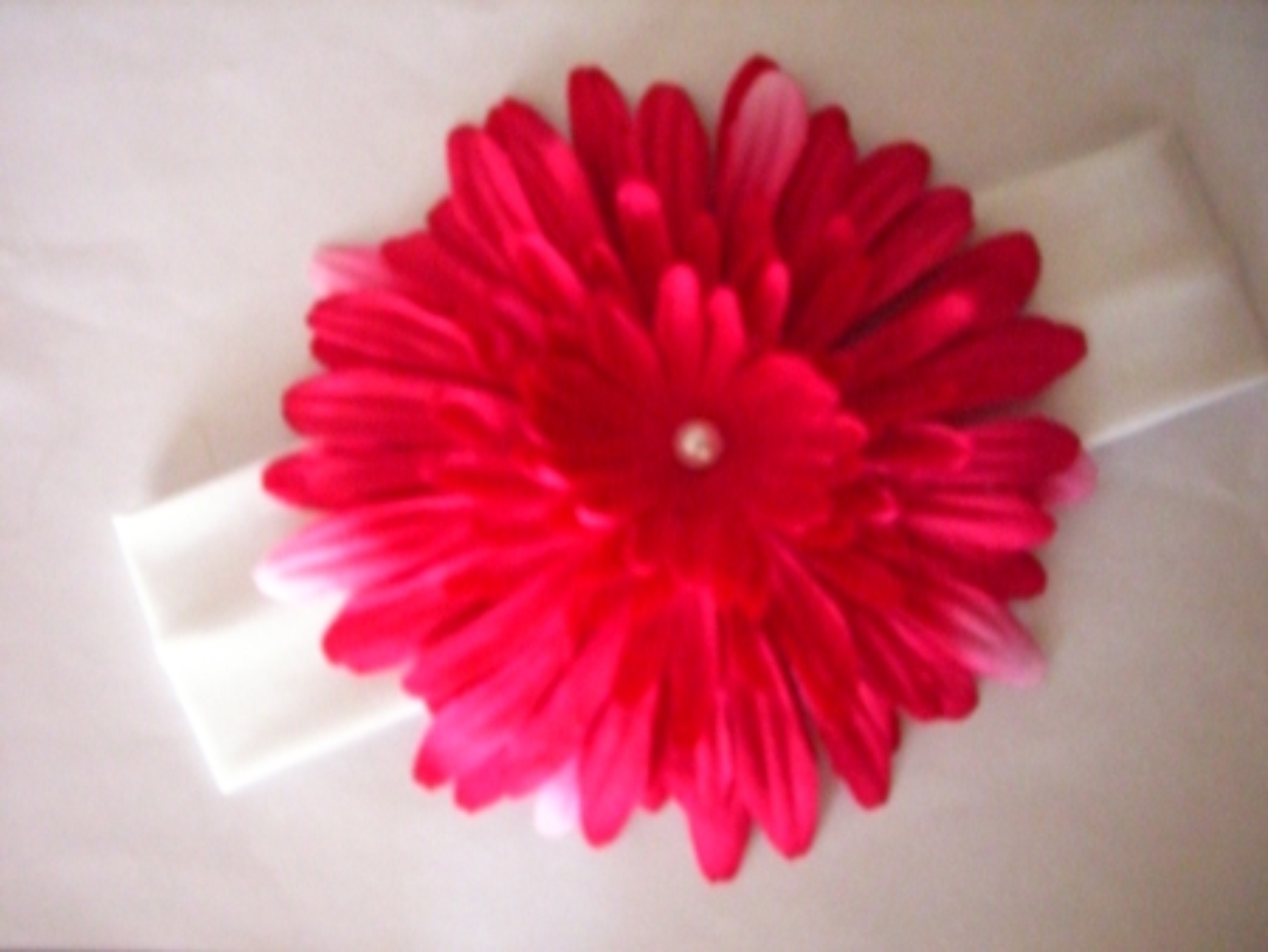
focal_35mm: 38
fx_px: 1393
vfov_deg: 37.8
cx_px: 634
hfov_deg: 49.0
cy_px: 476
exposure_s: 1/40
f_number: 2.7
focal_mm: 6.2
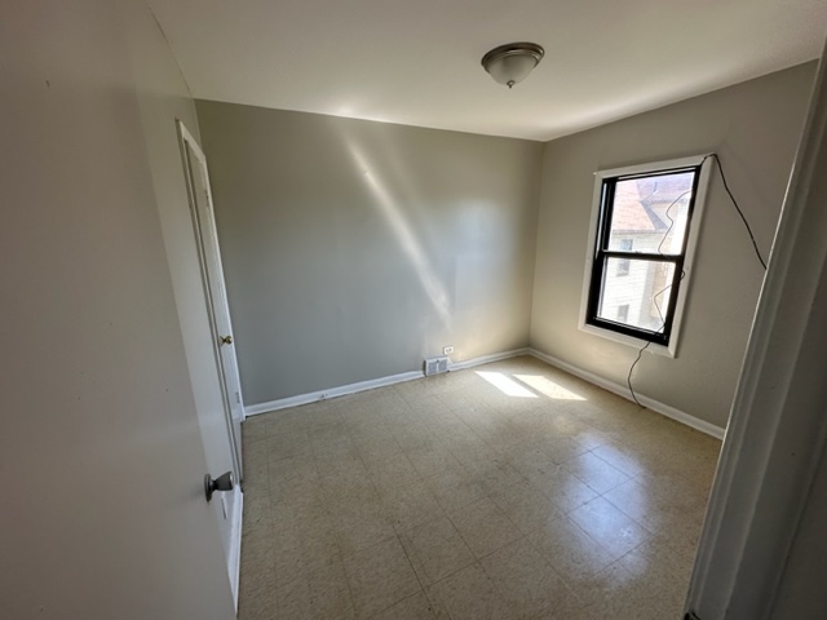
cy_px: 310
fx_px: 334
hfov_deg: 102.1
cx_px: 414
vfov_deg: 85.7
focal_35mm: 14
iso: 50
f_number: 2.2
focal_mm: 2.22
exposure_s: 1/99
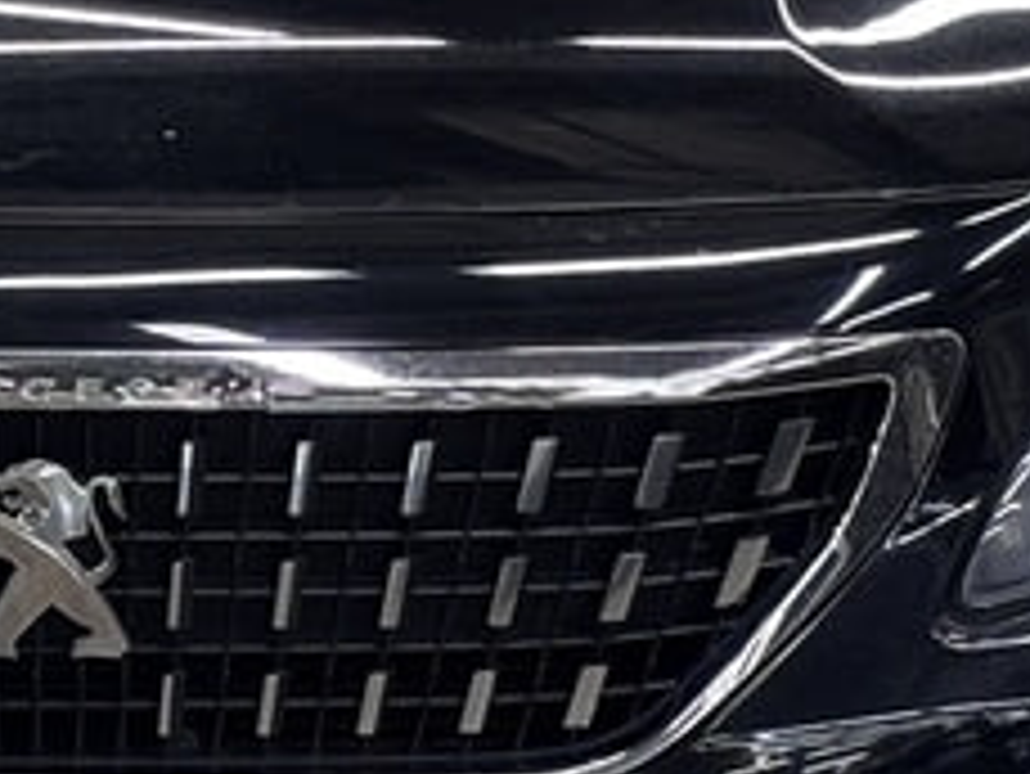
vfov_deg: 7.3
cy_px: 358
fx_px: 6073
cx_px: -13
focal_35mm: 204
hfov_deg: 9.6
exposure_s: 1/50
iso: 64
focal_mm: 5.96
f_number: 1.6
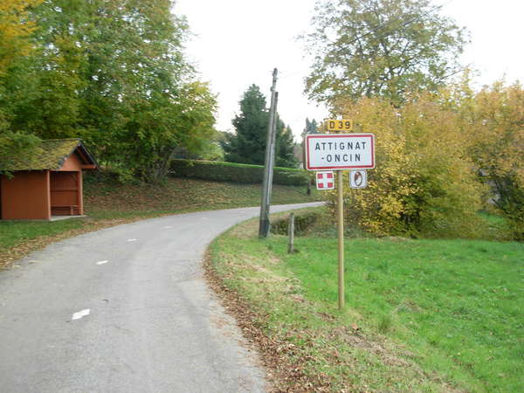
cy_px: 196
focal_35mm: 38
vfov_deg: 37.7
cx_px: 262
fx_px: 575
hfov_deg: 49.0
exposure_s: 1/93.1
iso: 79
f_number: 2.9
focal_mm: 6.3
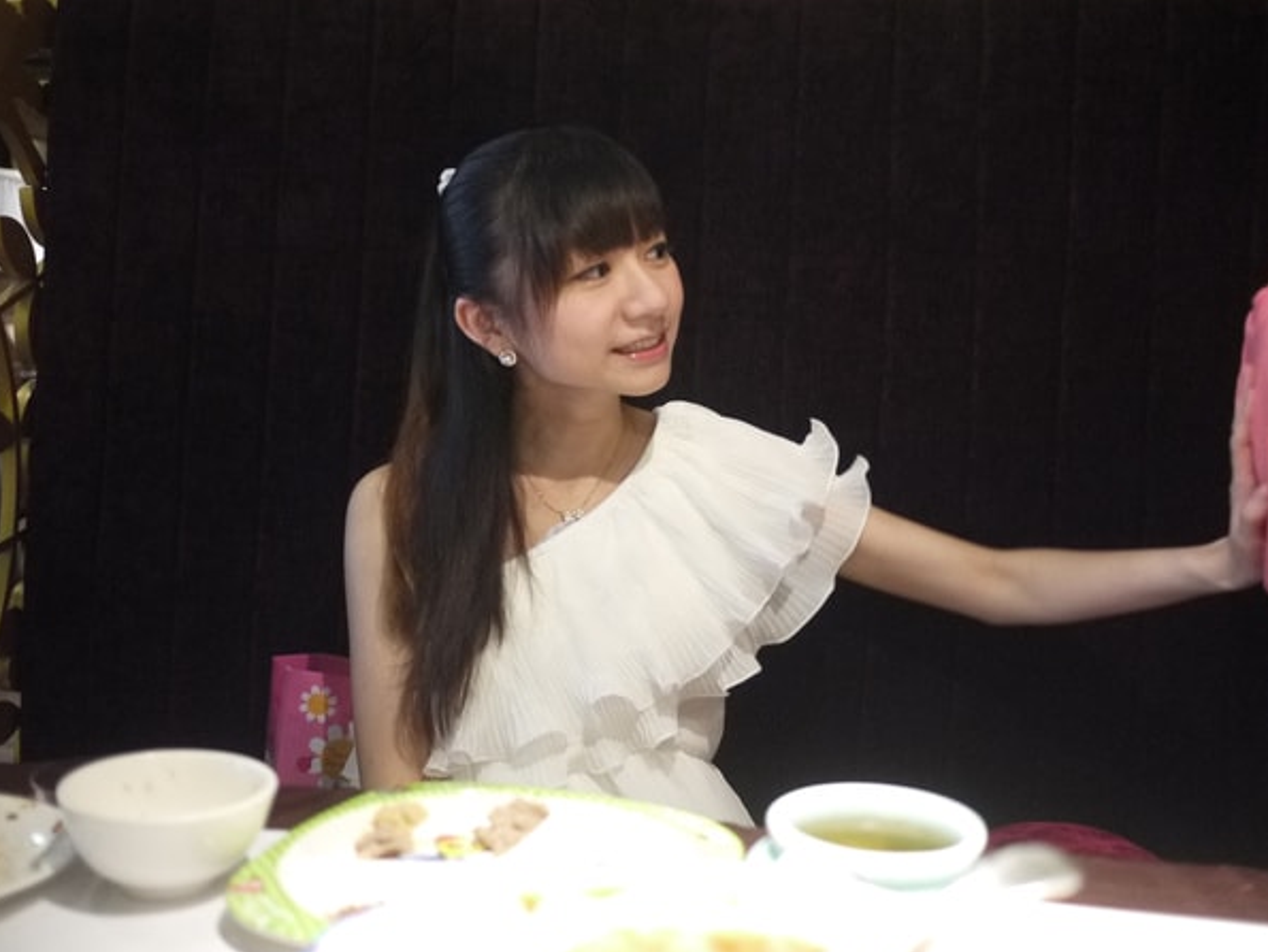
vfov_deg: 33.6
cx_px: 669
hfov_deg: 43.8
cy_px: 458
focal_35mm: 43
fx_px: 1576
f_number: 1.7
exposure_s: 1/40
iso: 800
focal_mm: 20
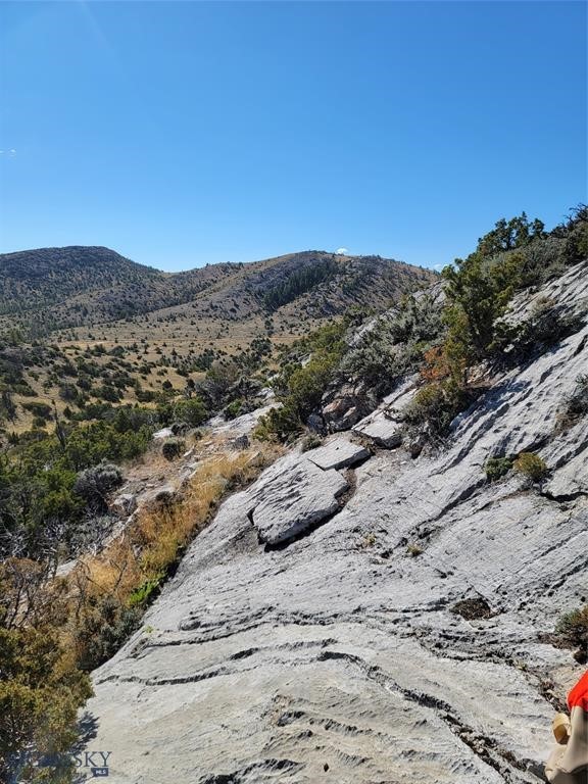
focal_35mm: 24
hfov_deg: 56.8
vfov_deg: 71.6
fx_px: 544
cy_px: 392
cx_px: 294
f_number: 1.8
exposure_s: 1/1369
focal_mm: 6.7
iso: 16
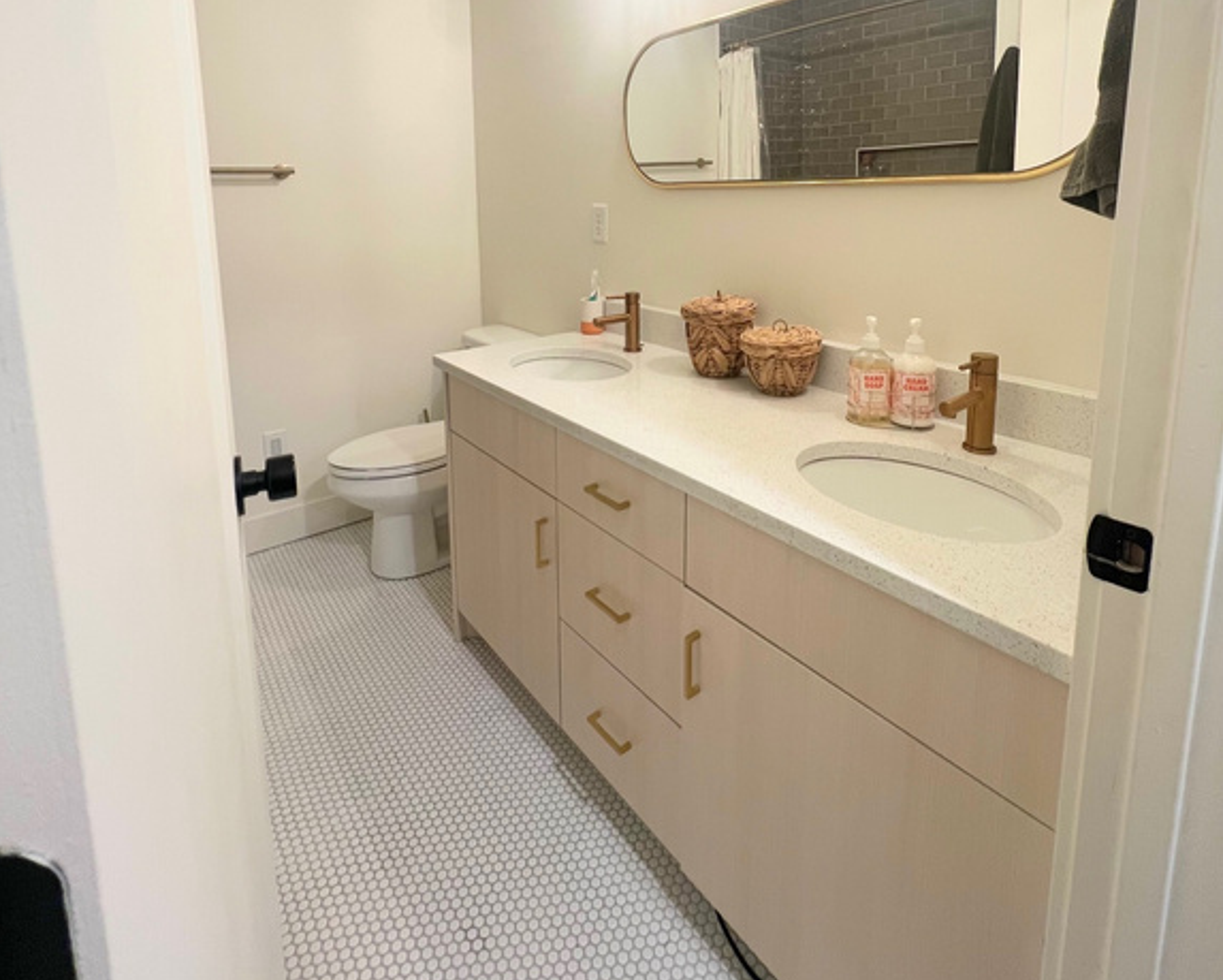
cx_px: 610
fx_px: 616
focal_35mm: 17
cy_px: 290
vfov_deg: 73.5
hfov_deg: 89.6
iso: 125
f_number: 1.8
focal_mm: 1.57
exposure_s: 1/60
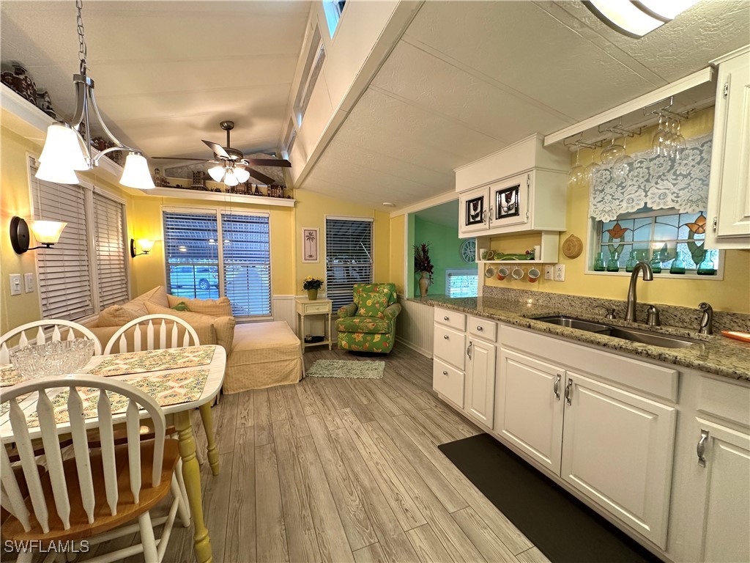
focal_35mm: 14
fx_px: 303
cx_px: 375
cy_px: 282
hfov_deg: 102.1
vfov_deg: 85.7
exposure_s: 1/60
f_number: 2.2
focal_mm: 2.22
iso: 200
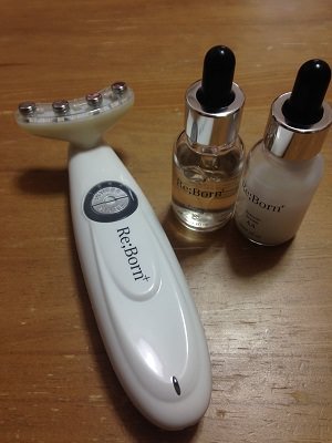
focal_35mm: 33
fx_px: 422
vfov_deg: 55.4
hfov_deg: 42.9
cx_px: 166
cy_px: 222
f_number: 2.4
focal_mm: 4.12
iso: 50
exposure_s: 1/24
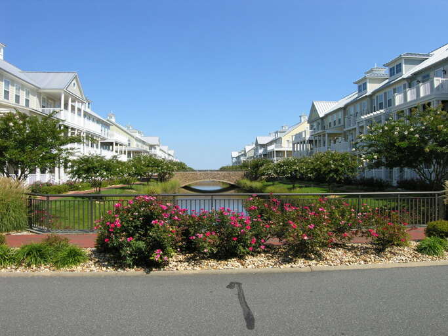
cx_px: 224
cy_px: 168
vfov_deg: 56.8
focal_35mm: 24
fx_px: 311
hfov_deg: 71.6
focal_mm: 6.1
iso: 50
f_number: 5.7
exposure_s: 1/235
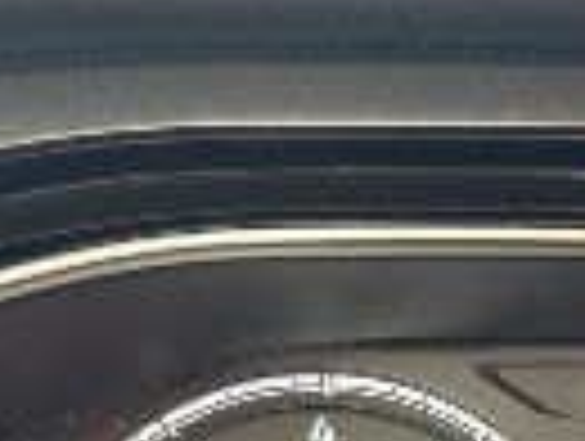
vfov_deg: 16.4
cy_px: 644
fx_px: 1405
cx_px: 788
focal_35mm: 83
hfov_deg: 21.1
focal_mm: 5.7
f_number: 1.5
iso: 125
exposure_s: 1/114
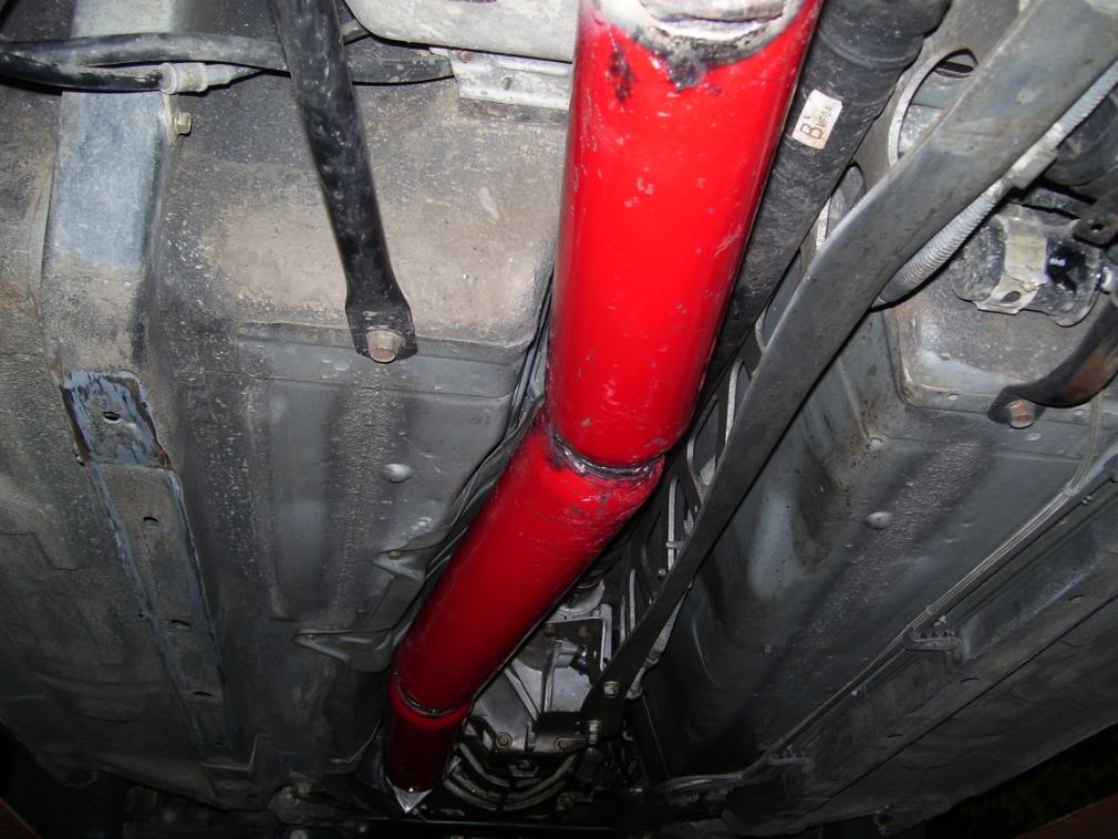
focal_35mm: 36
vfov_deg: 39.7
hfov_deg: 51.3
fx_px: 1163
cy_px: 420
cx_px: 559
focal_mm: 6
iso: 80
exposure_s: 1/60
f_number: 2.7
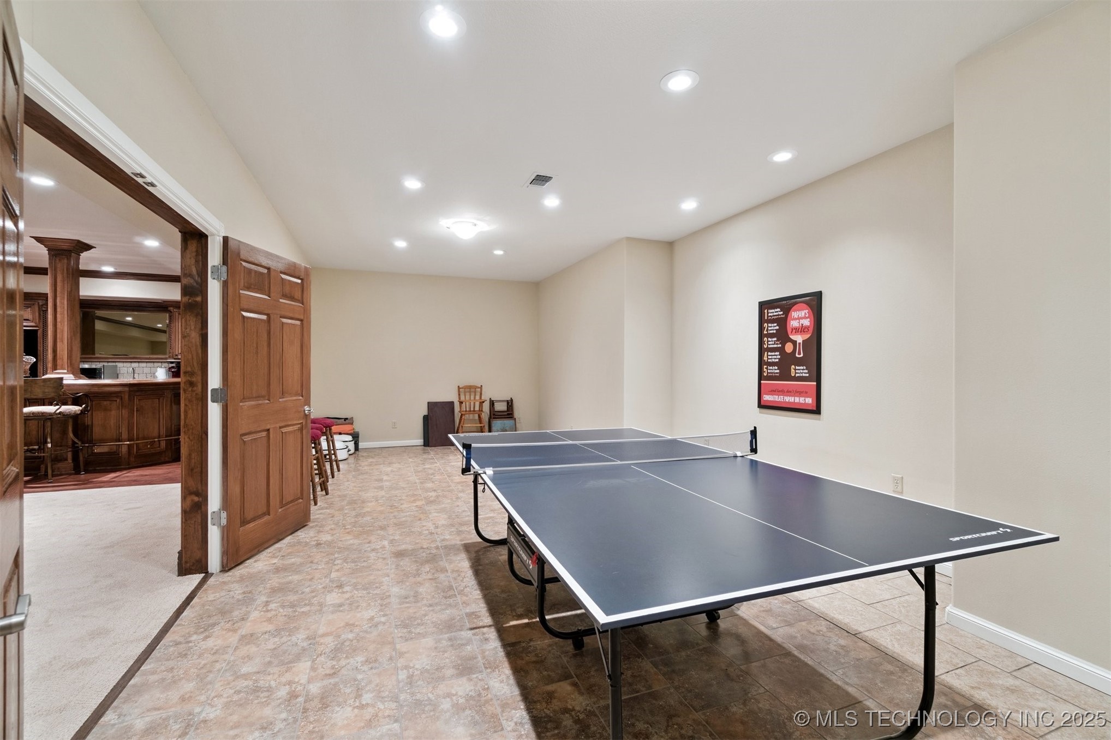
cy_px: 370
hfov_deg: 100.4
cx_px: 556
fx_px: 463
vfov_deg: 77.3
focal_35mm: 15
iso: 200
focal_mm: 10
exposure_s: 1/13
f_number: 6.3
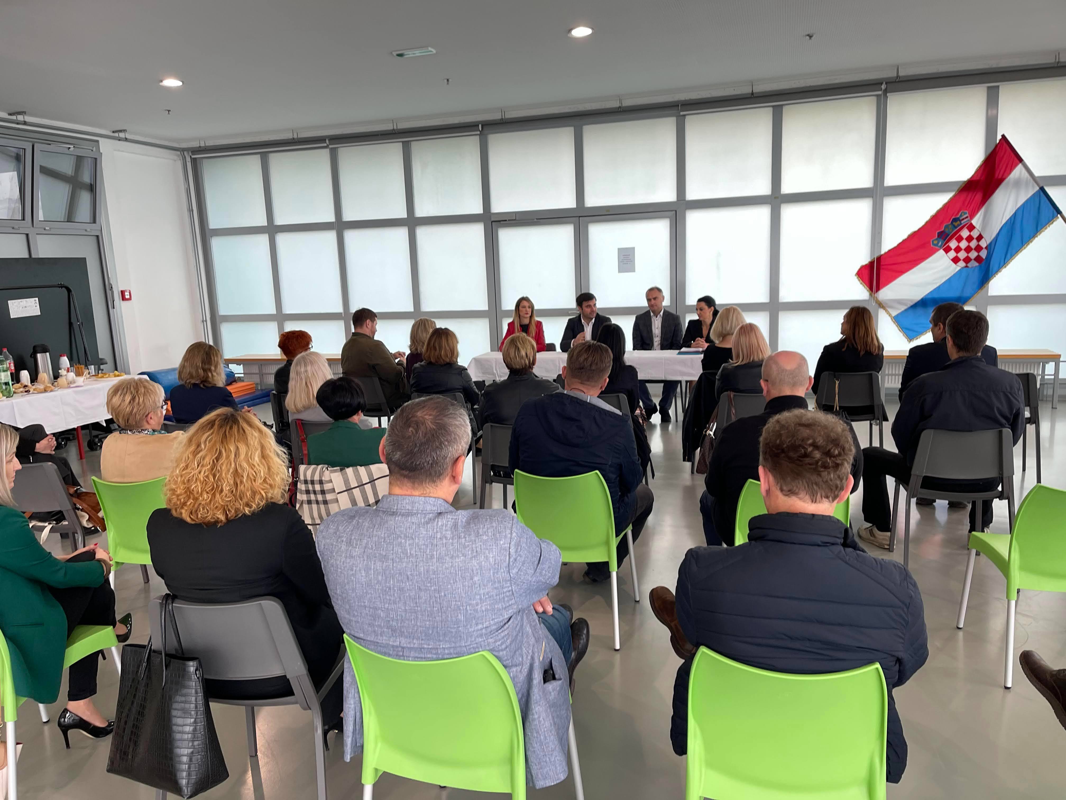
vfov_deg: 53.1
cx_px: 533
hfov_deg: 67.3
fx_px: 801
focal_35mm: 26
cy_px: 400
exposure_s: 1/100
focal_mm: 5.1
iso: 125
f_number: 1.6
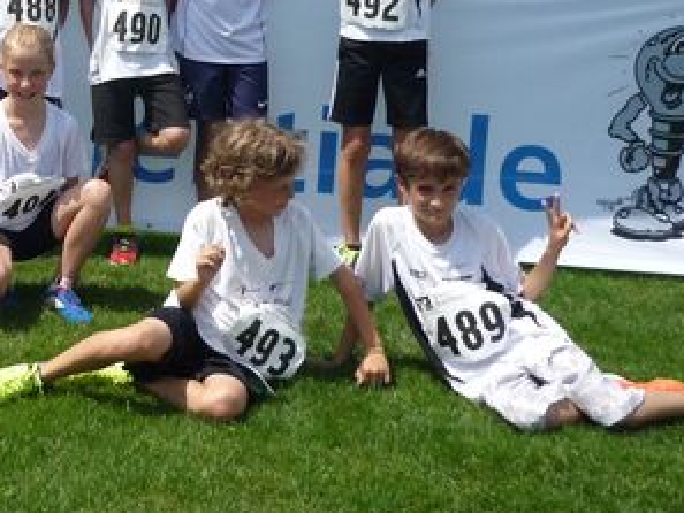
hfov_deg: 26.1
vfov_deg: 20.4
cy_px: 67
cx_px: 18
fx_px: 1404
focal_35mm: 71
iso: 250
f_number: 8
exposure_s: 1/500
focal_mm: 5.5
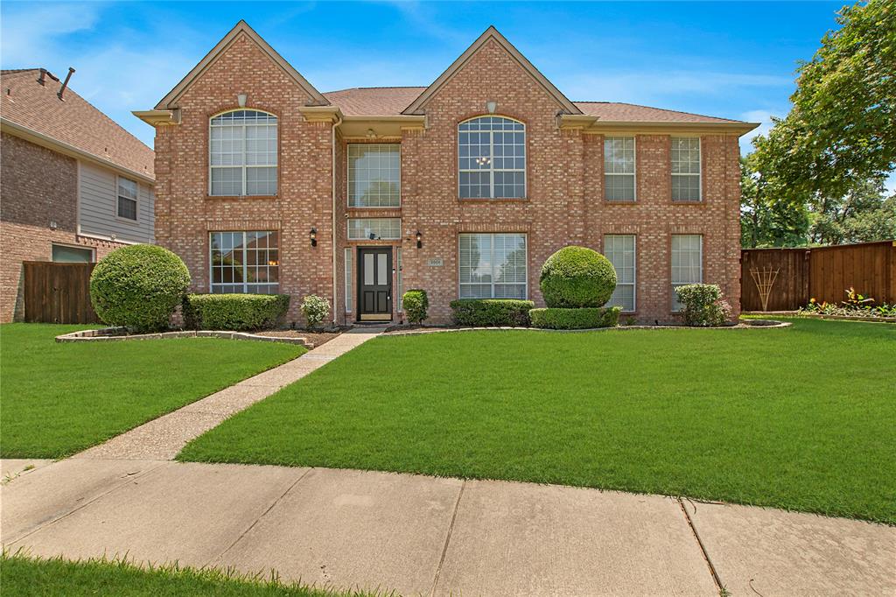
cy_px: 298
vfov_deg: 77.3
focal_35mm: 15
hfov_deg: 100.4
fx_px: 373
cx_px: 448
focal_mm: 10
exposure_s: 1/800
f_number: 7.1
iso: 100
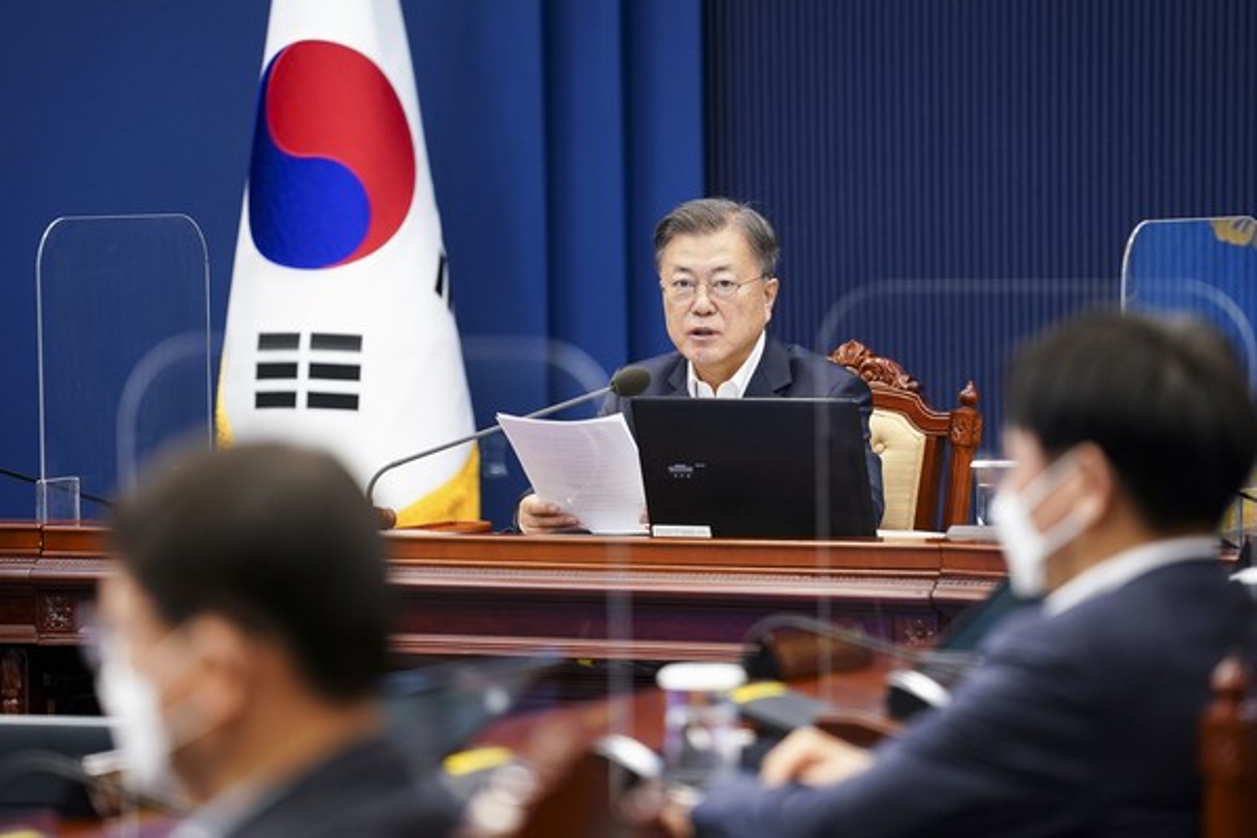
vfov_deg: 7.0
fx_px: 6878
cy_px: 419
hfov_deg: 10.4
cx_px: 628
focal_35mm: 197
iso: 1600
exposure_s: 1/320
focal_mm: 197
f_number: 3.2
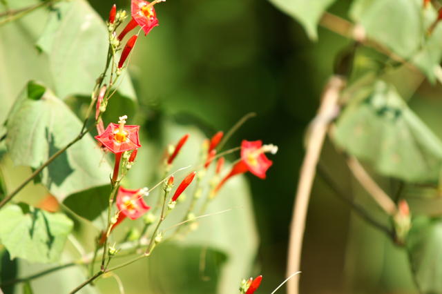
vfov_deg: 3.1
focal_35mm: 450
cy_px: 147
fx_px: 5522
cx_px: 221
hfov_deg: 4.6
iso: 200
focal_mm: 300
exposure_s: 1/250
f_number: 6.3
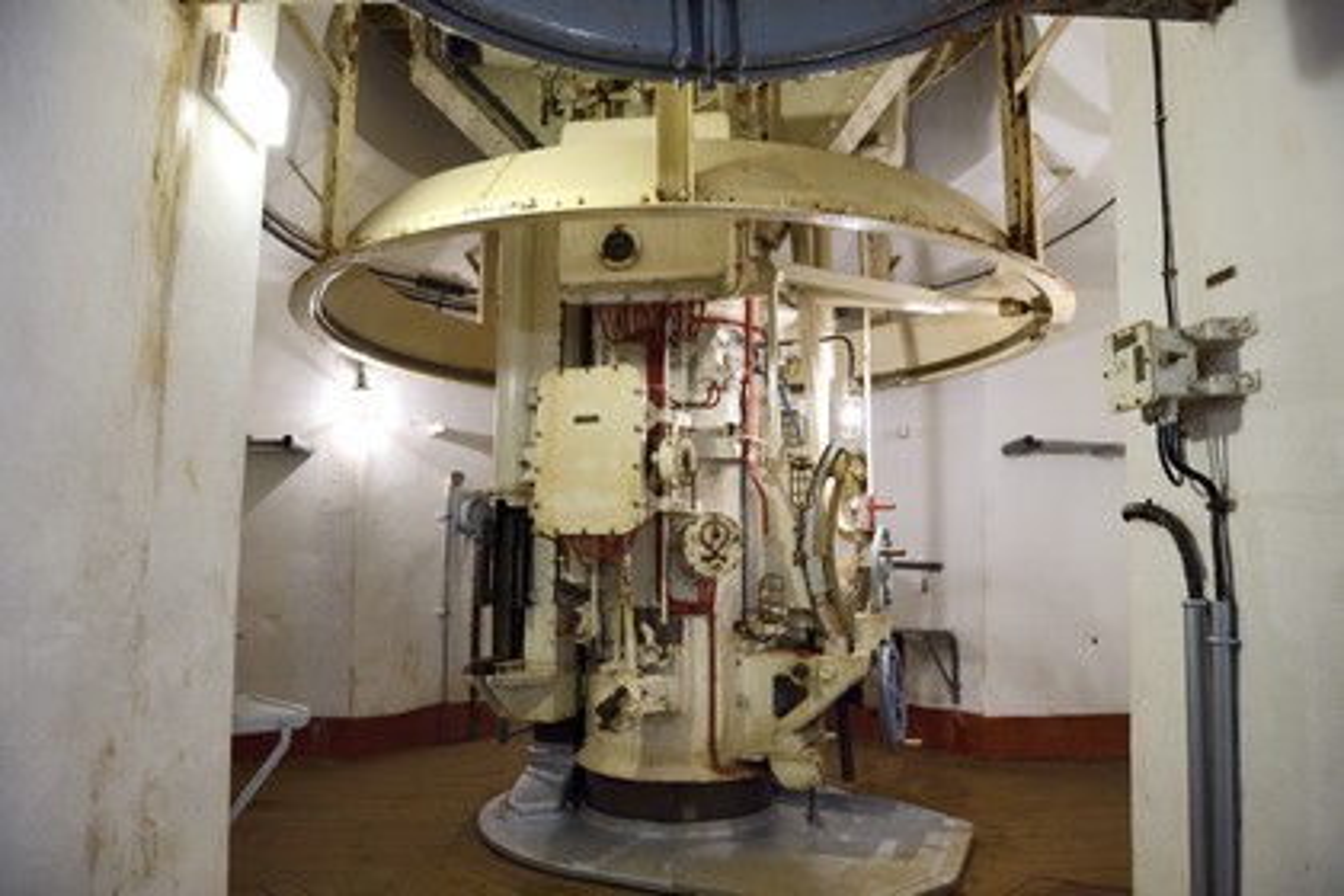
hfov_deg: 73.7
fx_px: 896
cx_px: 672
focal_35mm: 24
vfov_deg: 53.1
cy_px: 448
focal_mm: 24
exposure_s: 1/13
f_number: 3.5
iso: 800
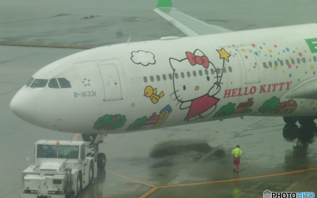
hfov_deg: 9.2
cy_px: 85
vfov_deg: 5.8
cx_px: 159
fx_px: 1970
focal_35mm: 228
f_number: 5.6
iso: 400
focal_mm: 38.2
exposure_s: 1/400
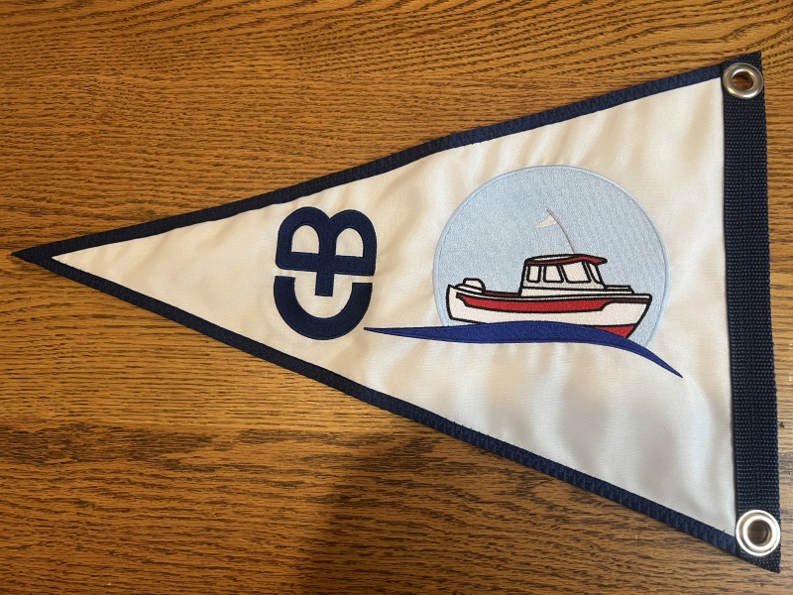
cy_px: 298
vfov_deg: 53.1
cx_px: 396
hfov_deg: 67.3
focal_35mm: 26
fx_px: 596
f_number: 1.5
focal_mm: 5.7
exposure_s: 1/60
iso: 100
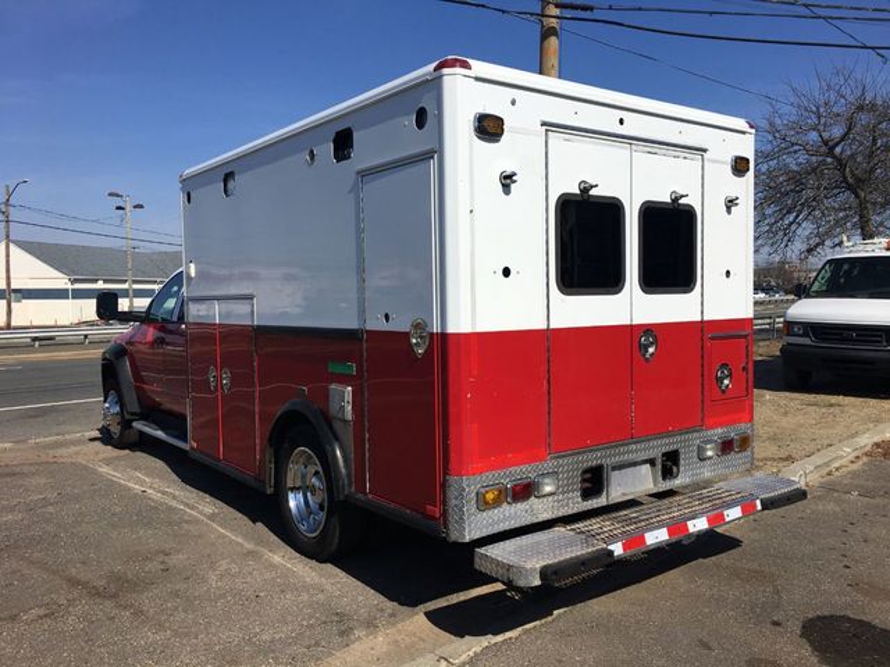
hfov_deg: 61.7
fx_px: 746
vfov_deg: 48.2
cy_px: 334
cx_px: 445
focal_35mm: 29
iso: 25
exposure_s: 1/3663
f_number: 2.2
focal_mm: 4.15
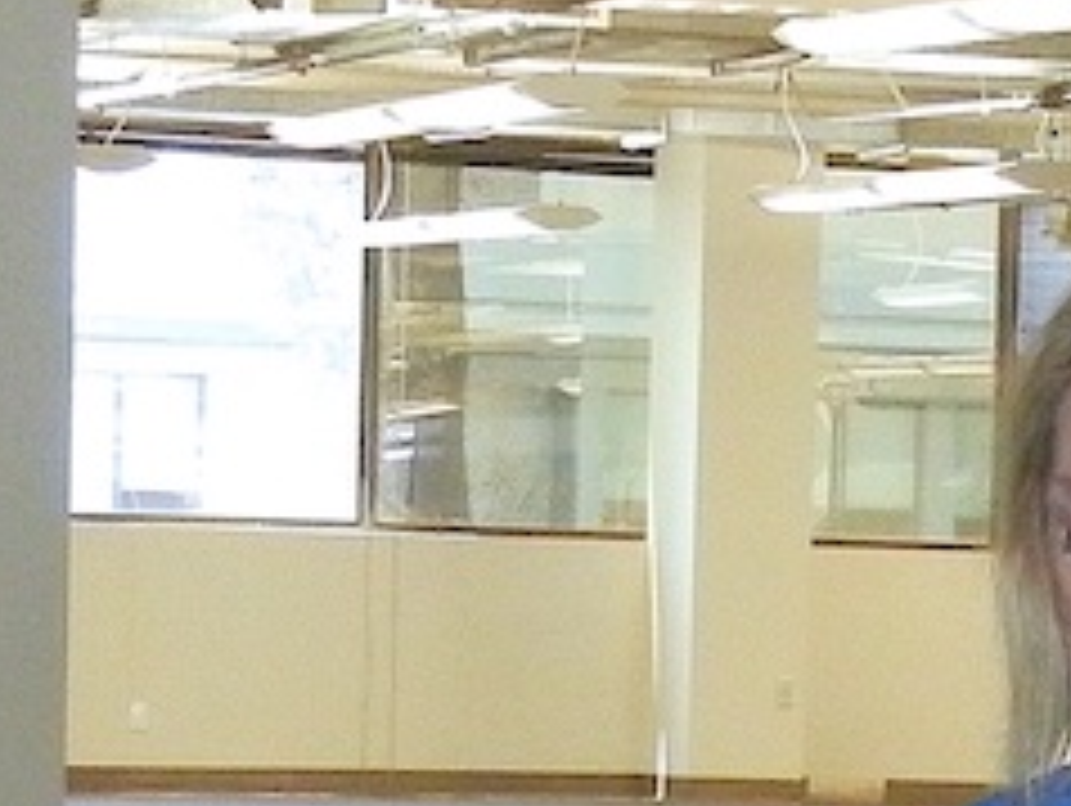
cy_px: 1459
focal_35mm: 262
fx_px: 8114
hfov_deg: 7.5
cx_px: 994
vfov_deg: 5.6
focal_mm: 9.3
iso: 676
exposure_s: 1/30
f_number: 3.9
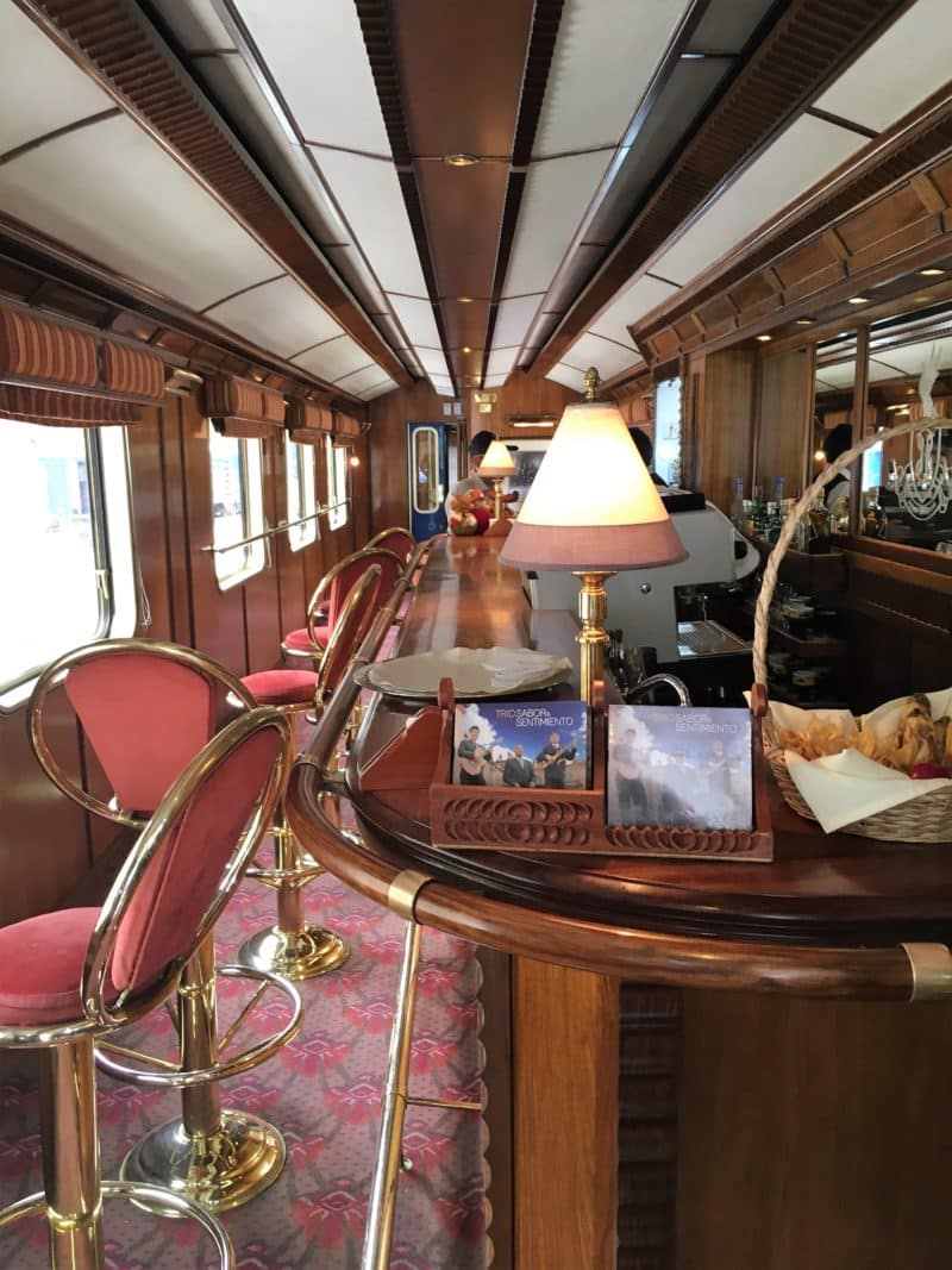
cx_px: 476
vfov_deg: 61.7
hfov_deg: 48.2
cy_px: 635
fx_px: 1064
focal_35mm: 29
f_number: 2.2
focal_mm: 4.15
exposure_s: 1/30
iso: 64
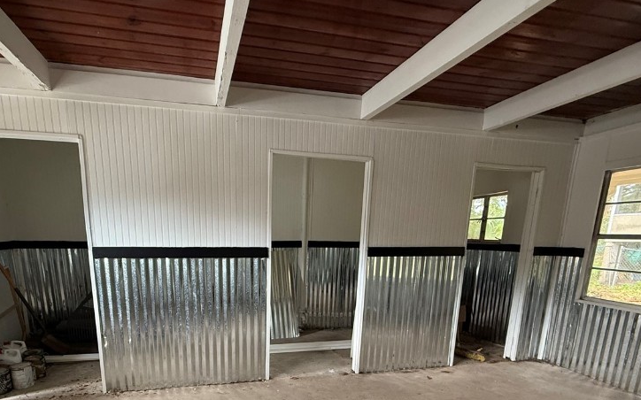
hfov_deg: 81.9
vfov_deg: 53.6
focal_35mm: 21
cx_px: 282
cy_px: 317
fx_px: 367
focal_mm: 2.22
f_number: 2.2
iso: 320
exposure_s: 1/63
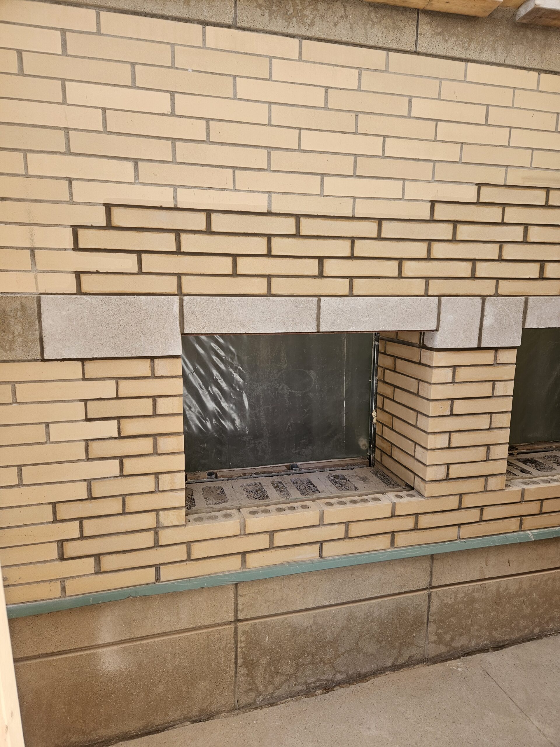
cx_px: 280
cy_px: 374
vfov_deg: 73.9
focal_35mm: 23
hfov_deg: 58.9
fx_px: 496
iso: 40
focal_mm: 5.4
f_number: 1.8
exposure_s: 1/180
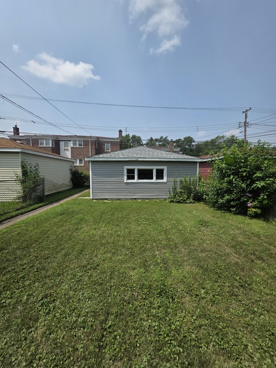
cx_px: 138
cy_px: 184
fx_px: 138
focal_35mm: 13
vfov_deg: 106.2
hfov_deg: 89.9
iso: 40
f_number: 1.9
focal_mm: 2.2
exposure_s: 1/4037
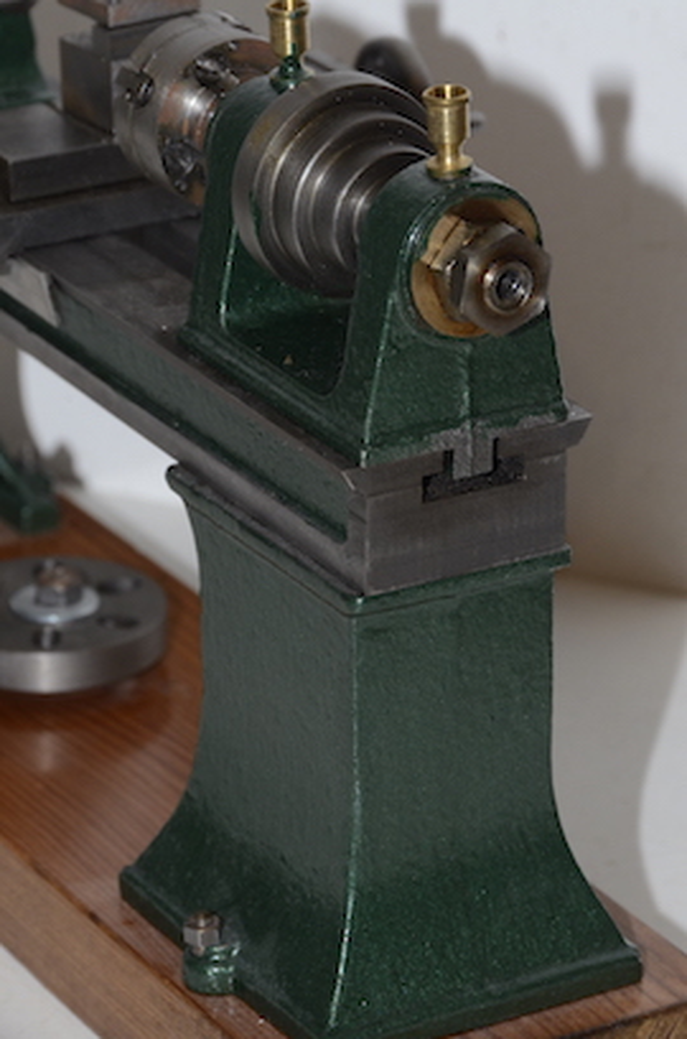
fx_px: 8631
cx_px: 344
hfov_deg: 4.6
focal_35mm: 300
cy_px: 520
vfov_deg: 6.9
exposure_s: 1/60
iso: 800
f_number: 14
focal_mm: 200
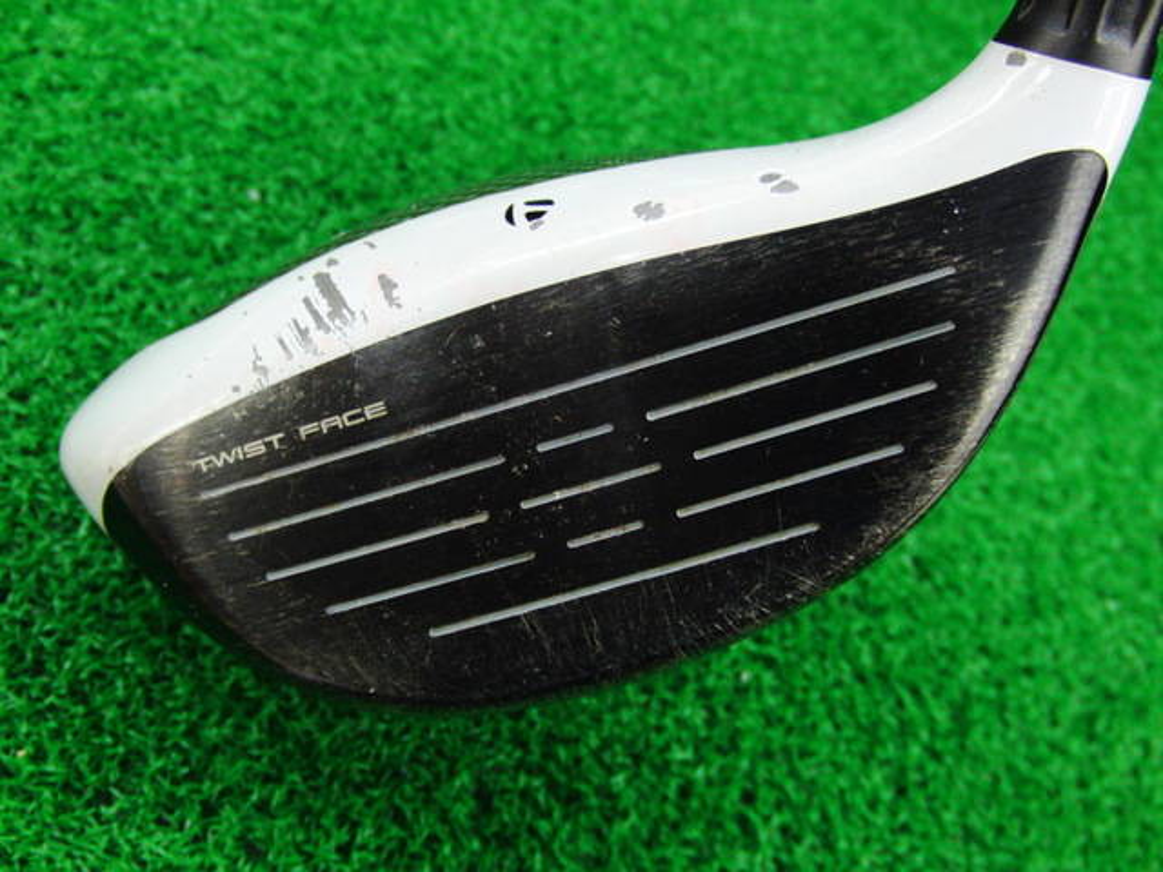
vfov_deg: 38.7
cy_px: 436
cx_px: 582
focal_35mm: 37
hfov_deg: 50.1
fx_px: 1243
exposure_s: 1/25
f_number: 3.6
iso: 400
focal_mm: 6.42
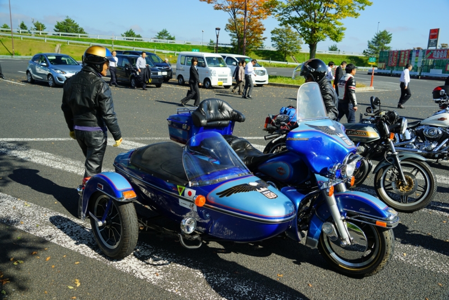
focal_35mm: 31
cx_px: 224
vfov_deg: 42.4
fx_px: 387
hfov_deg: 60.3
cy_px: 150
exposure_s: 1/200
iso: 100
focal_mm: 31
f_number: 6.7
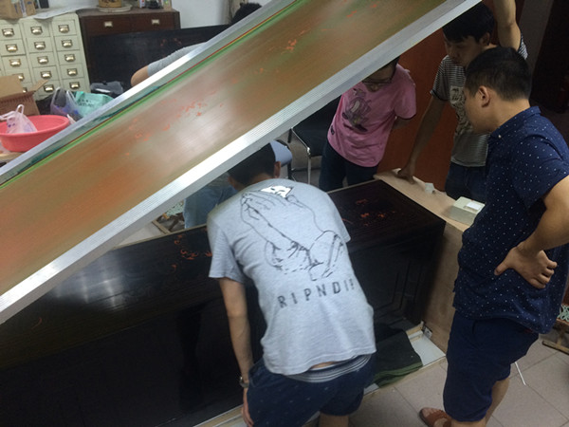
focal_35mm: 30
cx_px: 284
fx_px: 493
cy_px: 214
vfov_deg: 46.8
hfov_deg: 60.0
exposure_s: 1/30
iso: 125
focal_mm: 4.12
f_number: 2.2
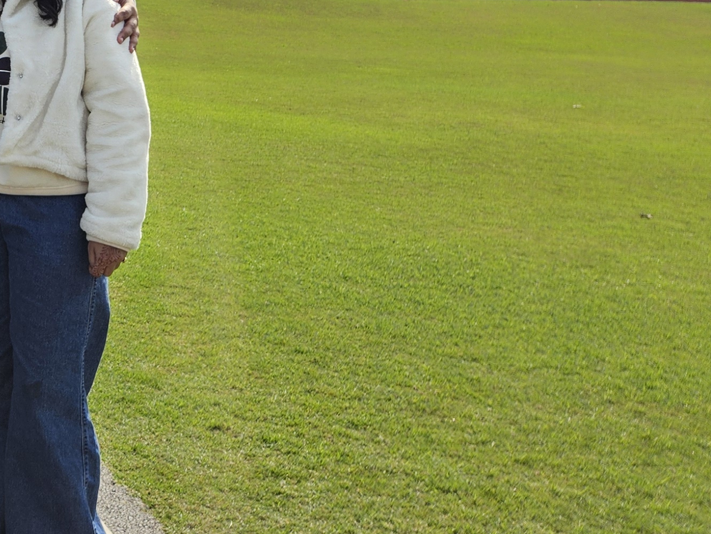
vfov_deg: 19.3
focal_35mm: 69
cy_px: -199
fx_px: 1417
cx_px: -332
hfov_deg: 23.2
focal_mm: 5.4
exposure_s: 1/944
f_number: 1.8
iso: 25
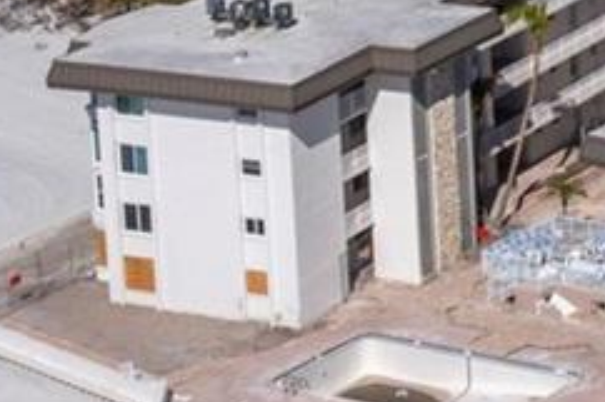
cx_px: 1328
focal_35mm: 185
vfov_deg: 7.1
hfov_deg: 10.0
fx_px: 3107
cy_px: -411
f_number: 8
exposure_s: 1/1600
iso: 100
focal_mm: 10.26
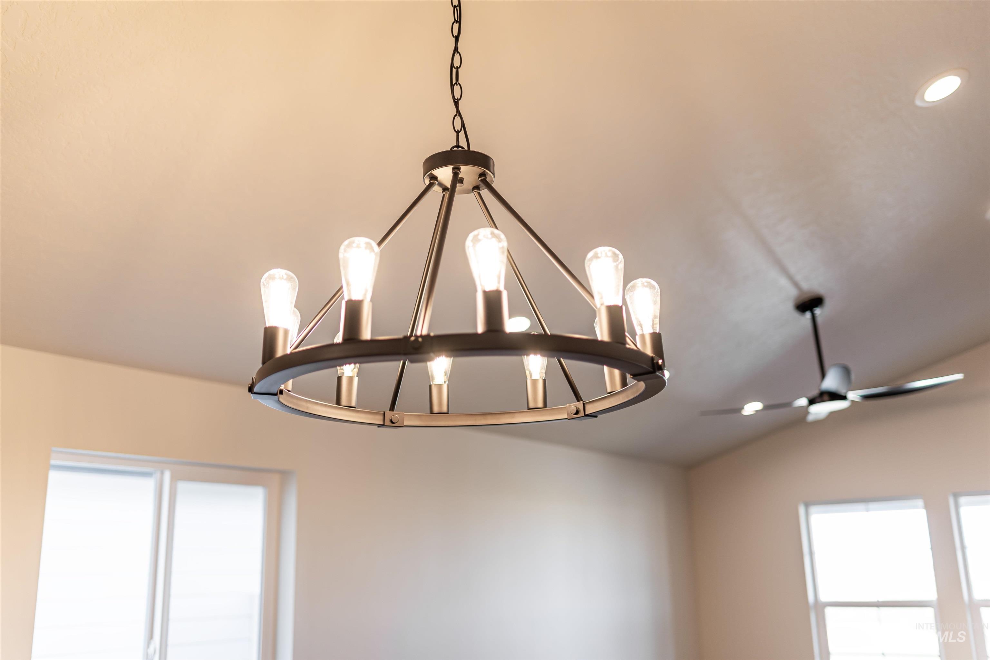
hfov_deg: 54.4
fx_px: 963
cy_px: 330
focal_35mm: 35
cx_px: 495
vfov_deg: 37.9
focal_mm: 35
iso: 100
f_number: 1.8
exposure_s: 1/125
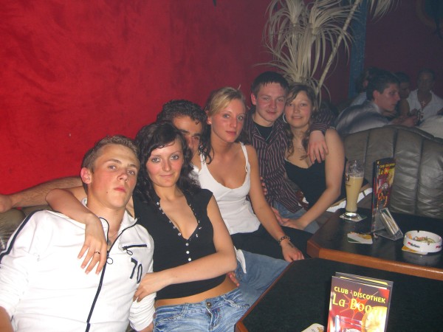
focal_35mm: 38
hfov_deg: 49.0
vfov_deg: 37.7
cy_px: 166
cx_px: 222
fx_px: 486
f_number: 2.8
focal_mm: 7.9
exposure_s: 1/60
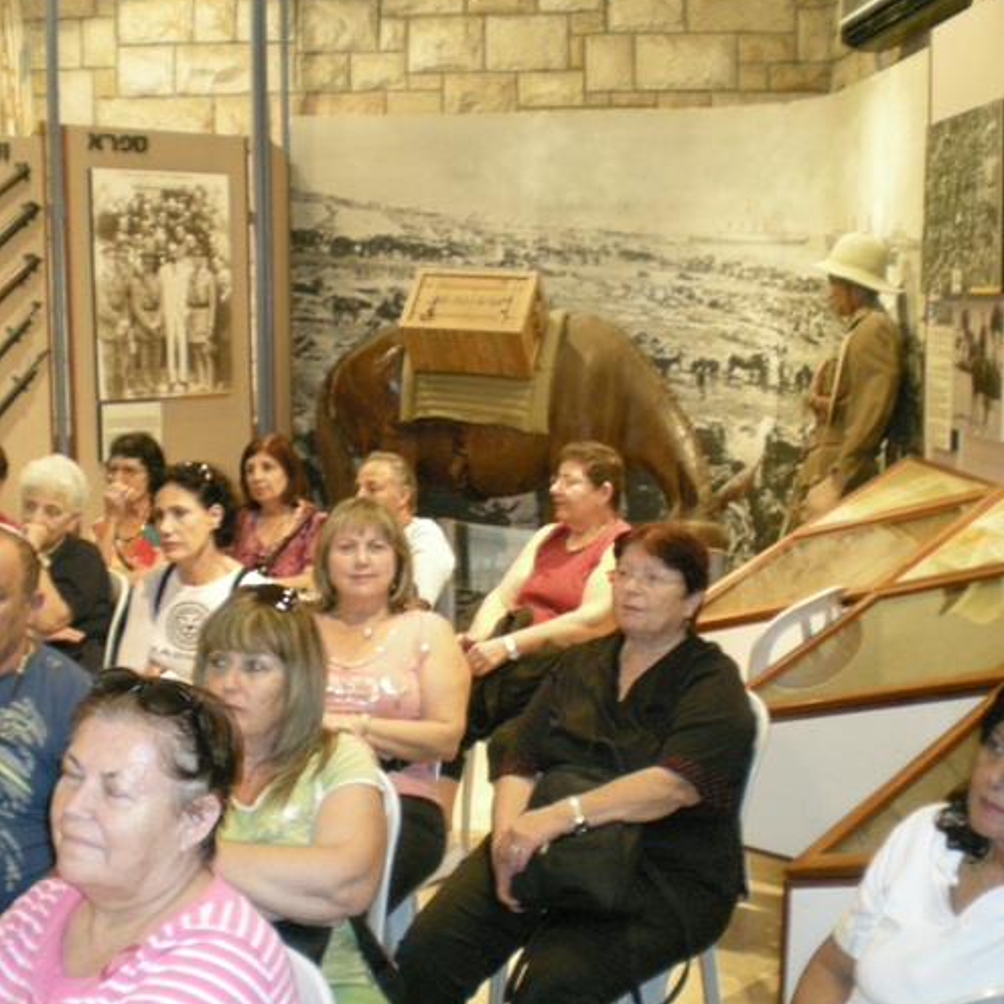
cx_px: 388
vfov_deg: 34.0
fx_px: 1641
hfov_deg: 33.9
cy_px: 532
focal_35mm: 50
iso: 400
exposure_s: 1/8
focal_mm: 6.3
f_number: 3.1
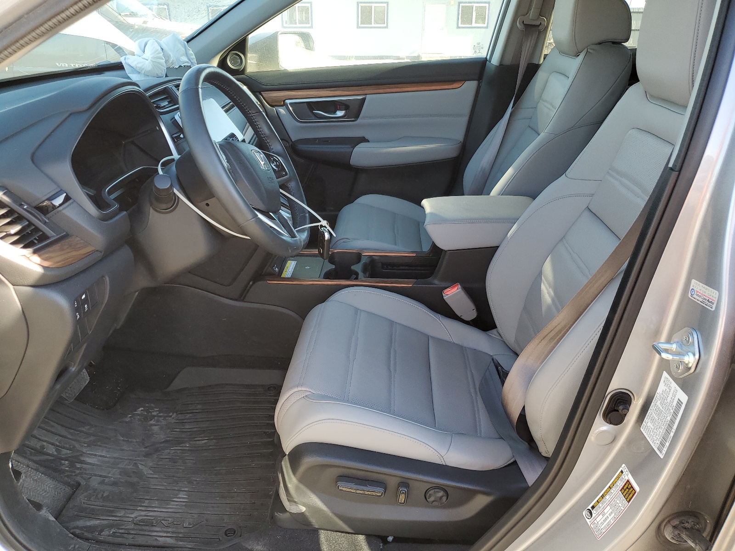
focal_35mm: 26
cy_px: 276
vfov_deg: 53.1
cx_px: 368
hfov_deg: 67.3
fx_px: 552
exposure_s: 1/200
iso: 50
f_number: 1.5
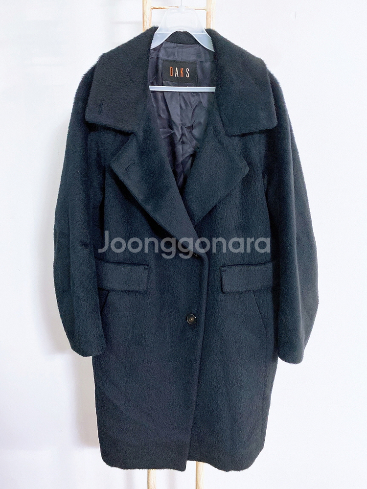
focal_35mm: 26
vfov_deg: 67.3
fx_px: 367
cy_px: 244
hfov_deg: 53.1
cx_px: 184
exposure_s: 1/60
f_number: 1.8
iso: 250
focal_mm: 4.25
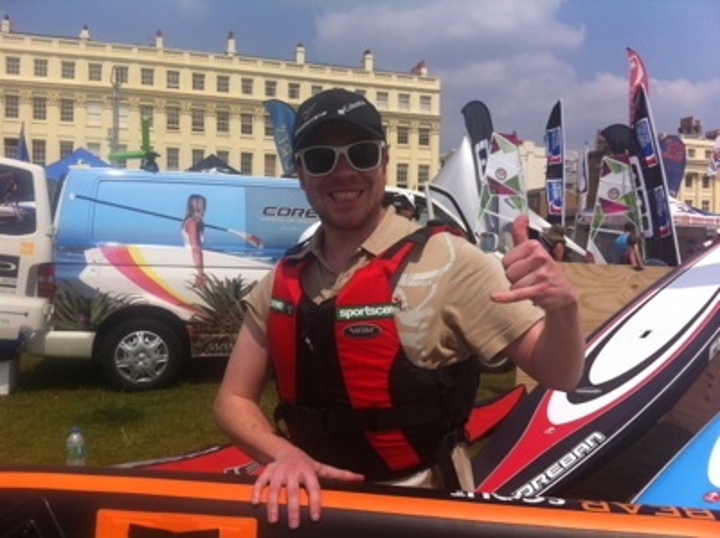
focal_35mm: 35
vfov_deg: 40.6
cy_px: 269
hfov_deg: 52.7
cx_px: 360
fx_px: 727
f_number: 2.8
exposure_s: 1/2742
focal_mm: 3.85
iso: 80
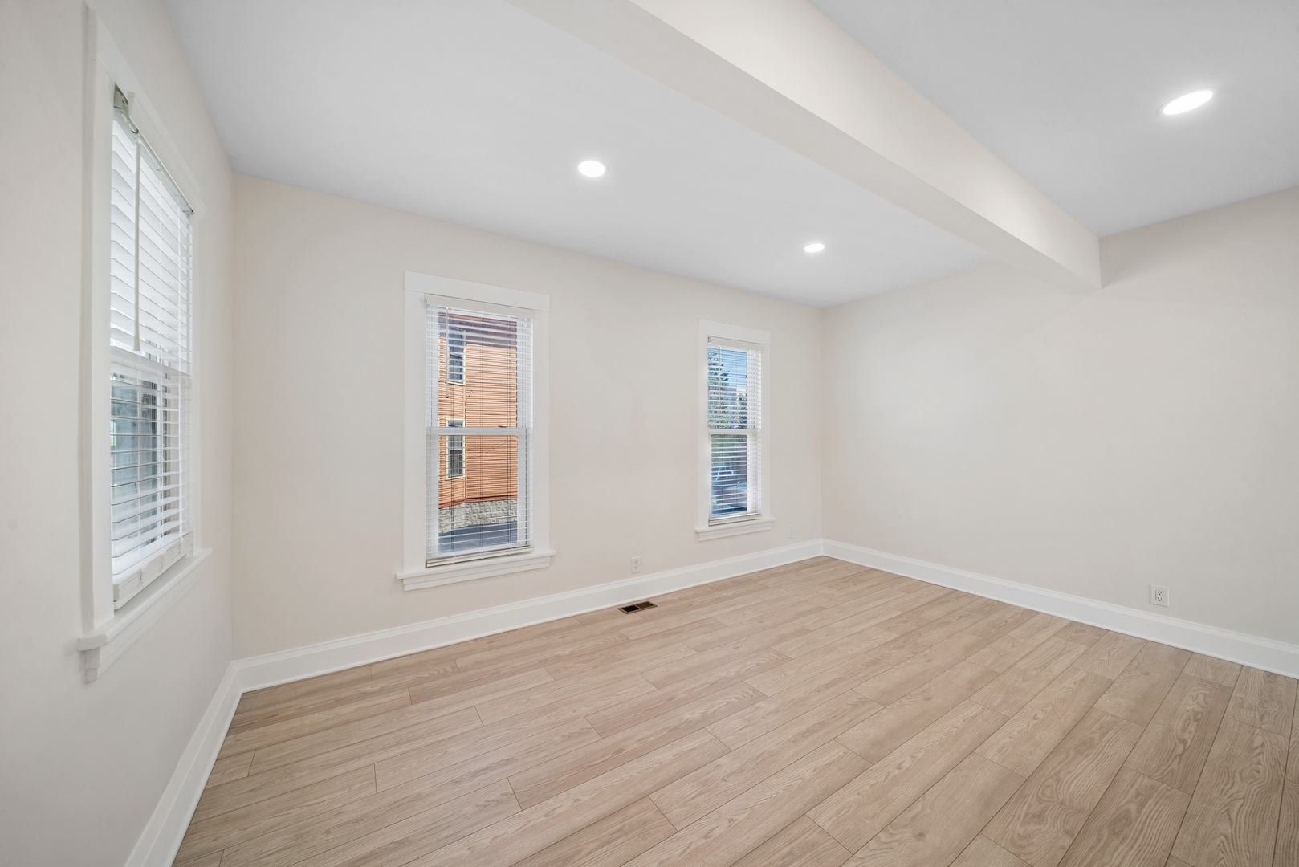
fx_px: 541
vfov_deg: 77.4
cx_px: 650
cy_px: 434
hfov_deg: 100.4
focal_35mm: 15
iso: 400
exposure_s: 1/40
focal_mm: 15
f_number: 8
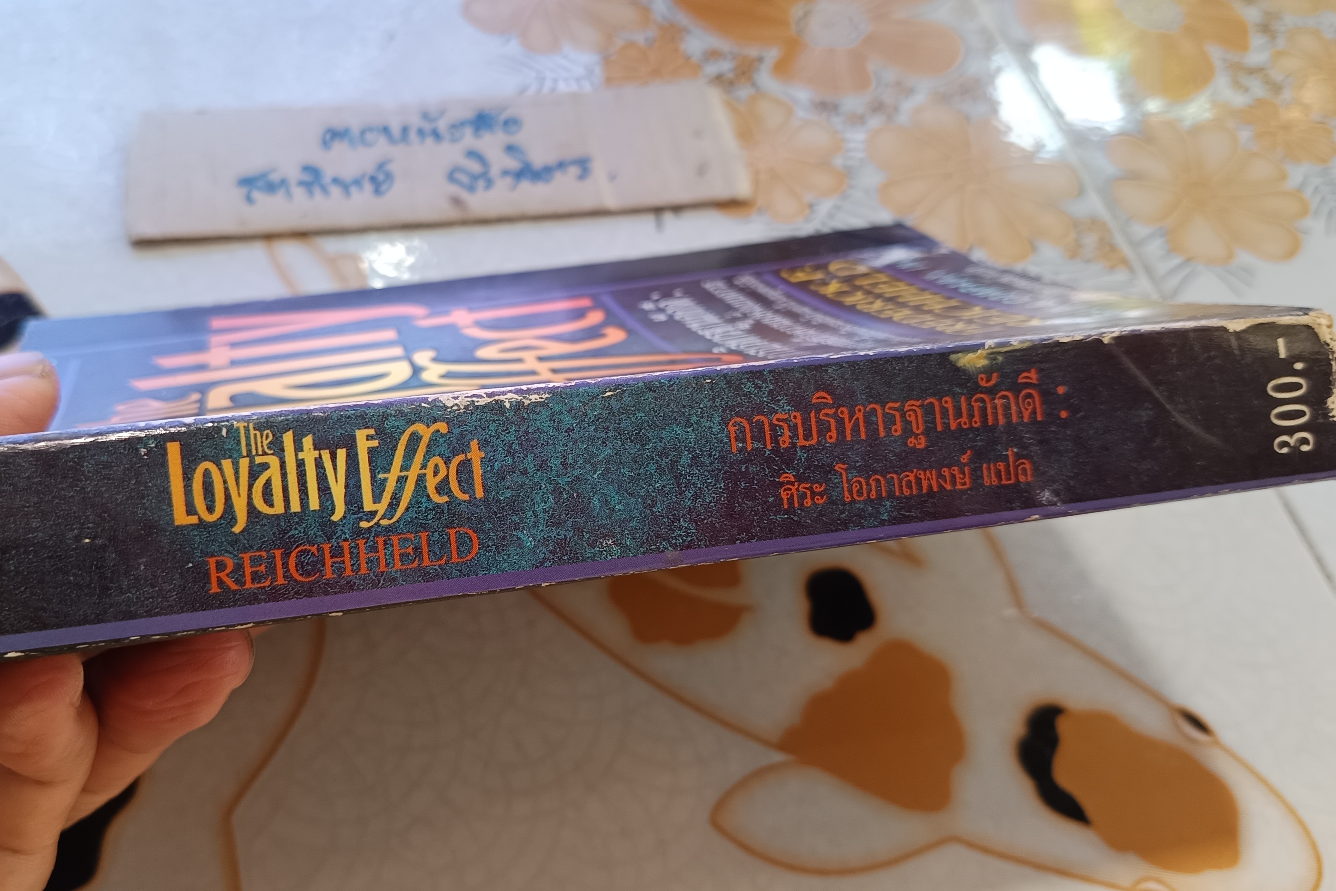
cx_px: 564
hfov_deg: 58.4
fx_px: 1187
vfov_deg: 41.1
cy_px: 445
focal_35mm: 32
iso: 277
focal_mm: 5.31
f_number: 1.7
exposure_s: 1/50
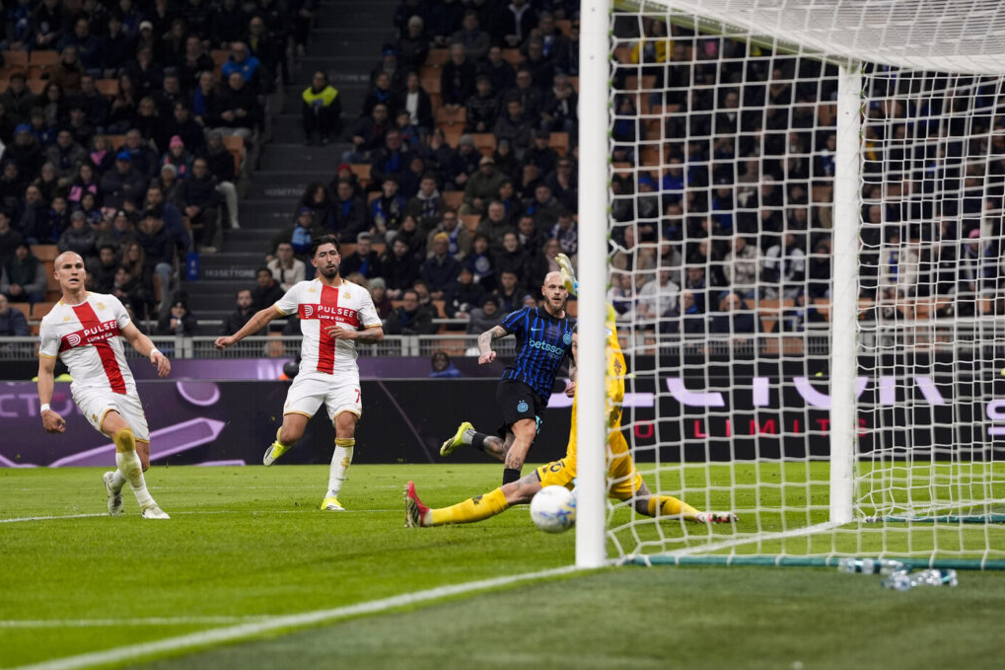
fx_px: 5610
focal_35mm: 201
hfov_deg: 10.2
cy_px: 335
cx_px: 501
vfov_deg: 6.8
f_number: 3.5
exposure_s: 1/1250
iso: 2000
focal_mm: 200
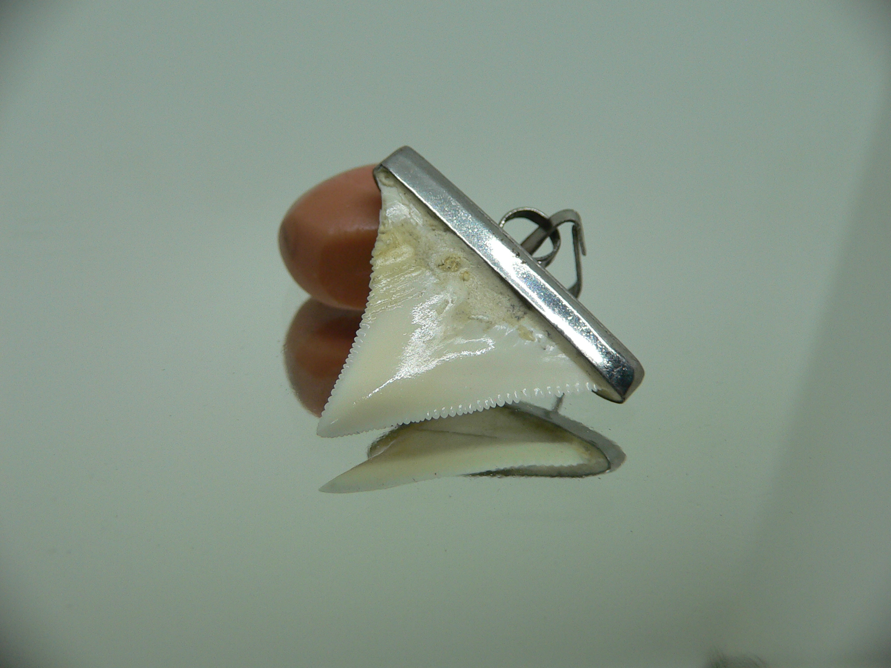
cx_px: 446
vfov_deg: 40.7
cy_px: 334
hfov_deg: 52.6
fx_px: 901
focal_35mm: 35
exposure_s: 1/60
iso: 80
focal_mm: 4.6
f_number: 2.8
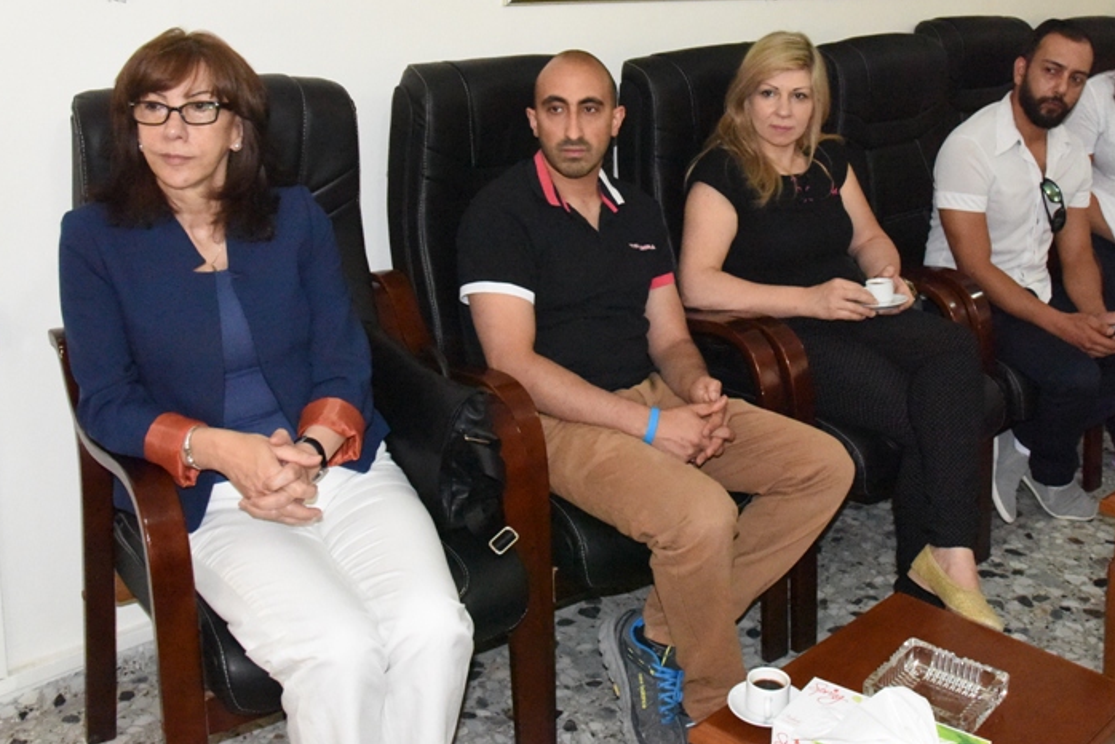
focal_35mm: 44
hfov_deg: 44.4
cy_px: 223
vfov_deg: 30.2
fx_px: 1363
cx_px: 642
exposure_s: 1/200
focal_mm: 30
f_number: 10
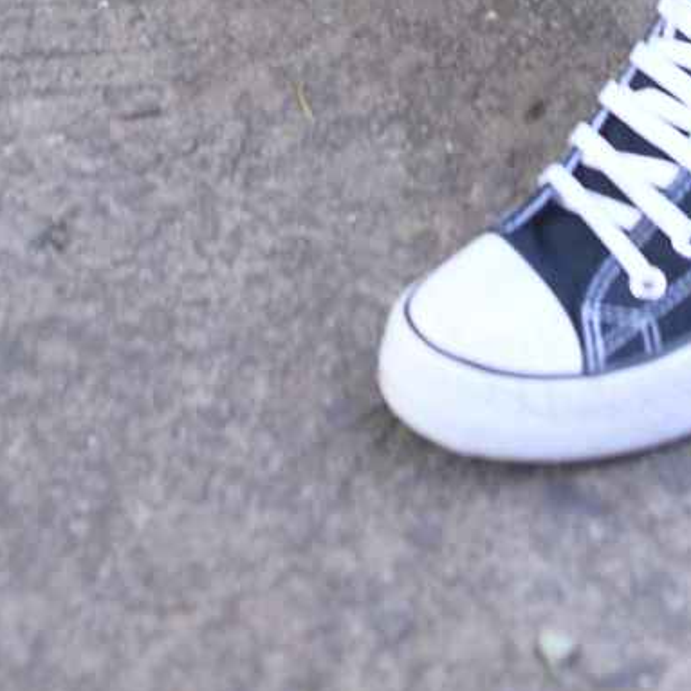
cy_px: -1174
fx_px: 3681
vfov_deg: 9.2
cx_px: 392
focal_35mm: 163
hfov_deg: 10.7
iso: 160
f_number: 5.6
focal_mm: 35
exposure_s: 1/40
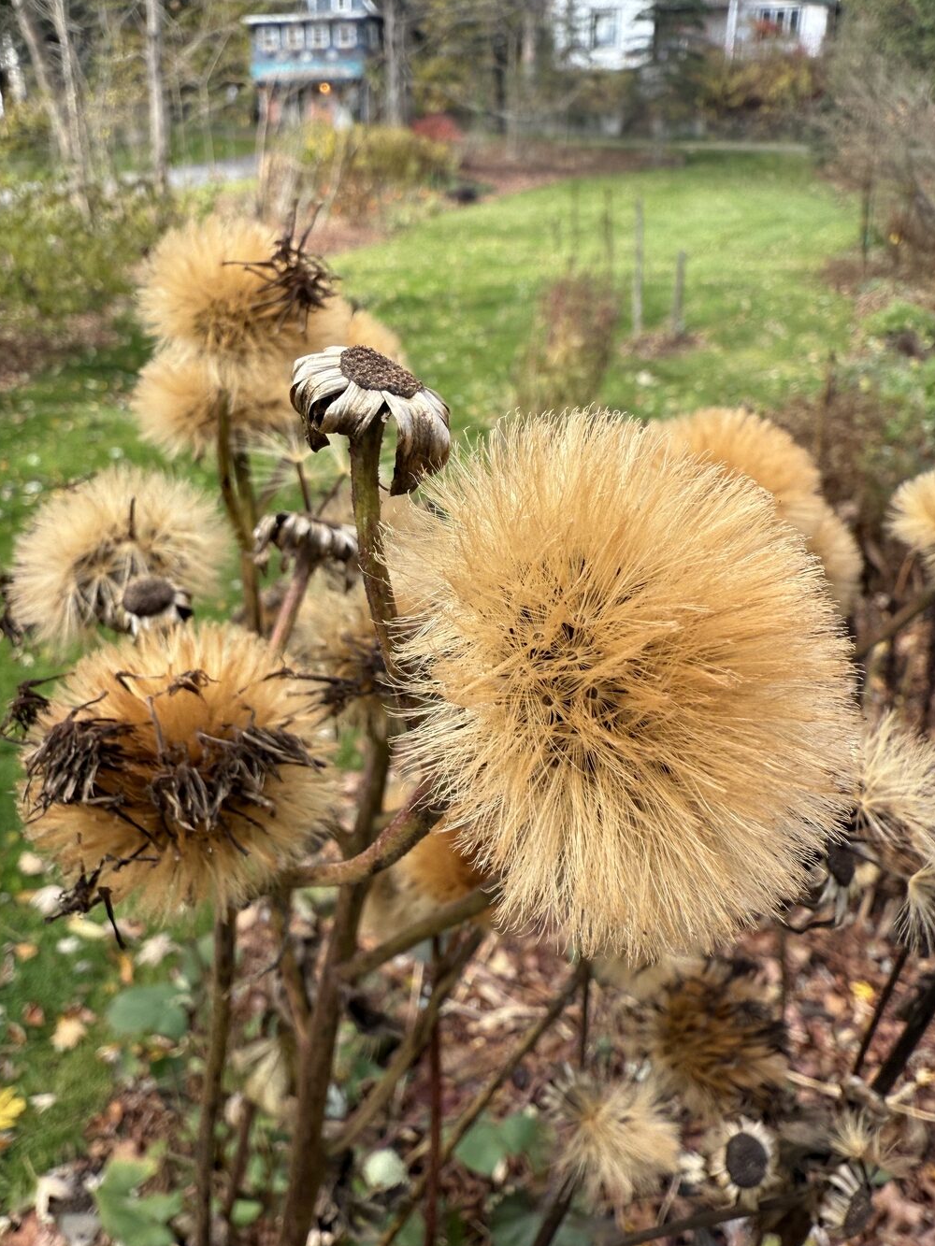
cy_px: 626
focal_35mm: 27
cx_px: 433
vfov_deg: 65.3
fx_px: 972
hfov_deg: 51.3
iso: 40
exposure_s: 1/224
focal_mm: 2.22
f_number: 2.2
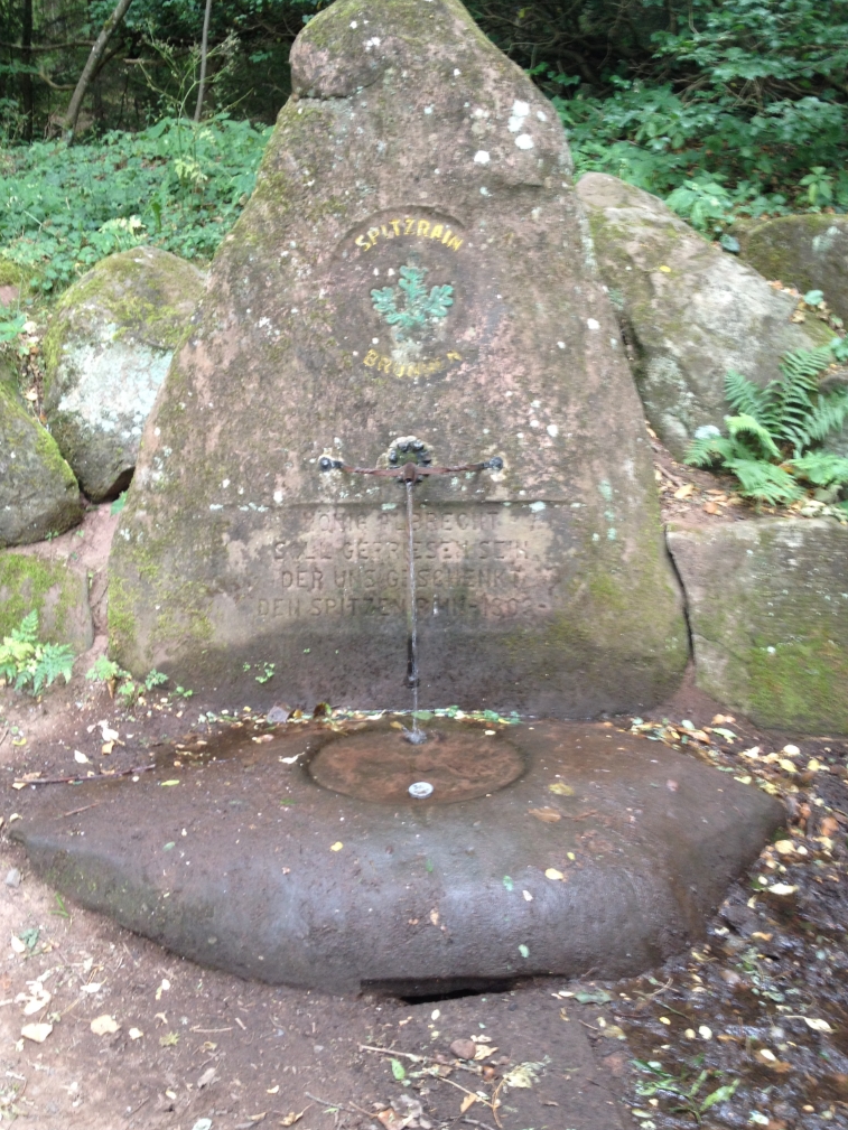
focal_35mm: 37
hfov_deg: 38.7
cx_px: 401
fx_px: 1208
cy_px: 564
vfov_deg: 50.1
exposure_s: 1/20
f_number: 2.4
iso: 64
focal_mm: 4.28
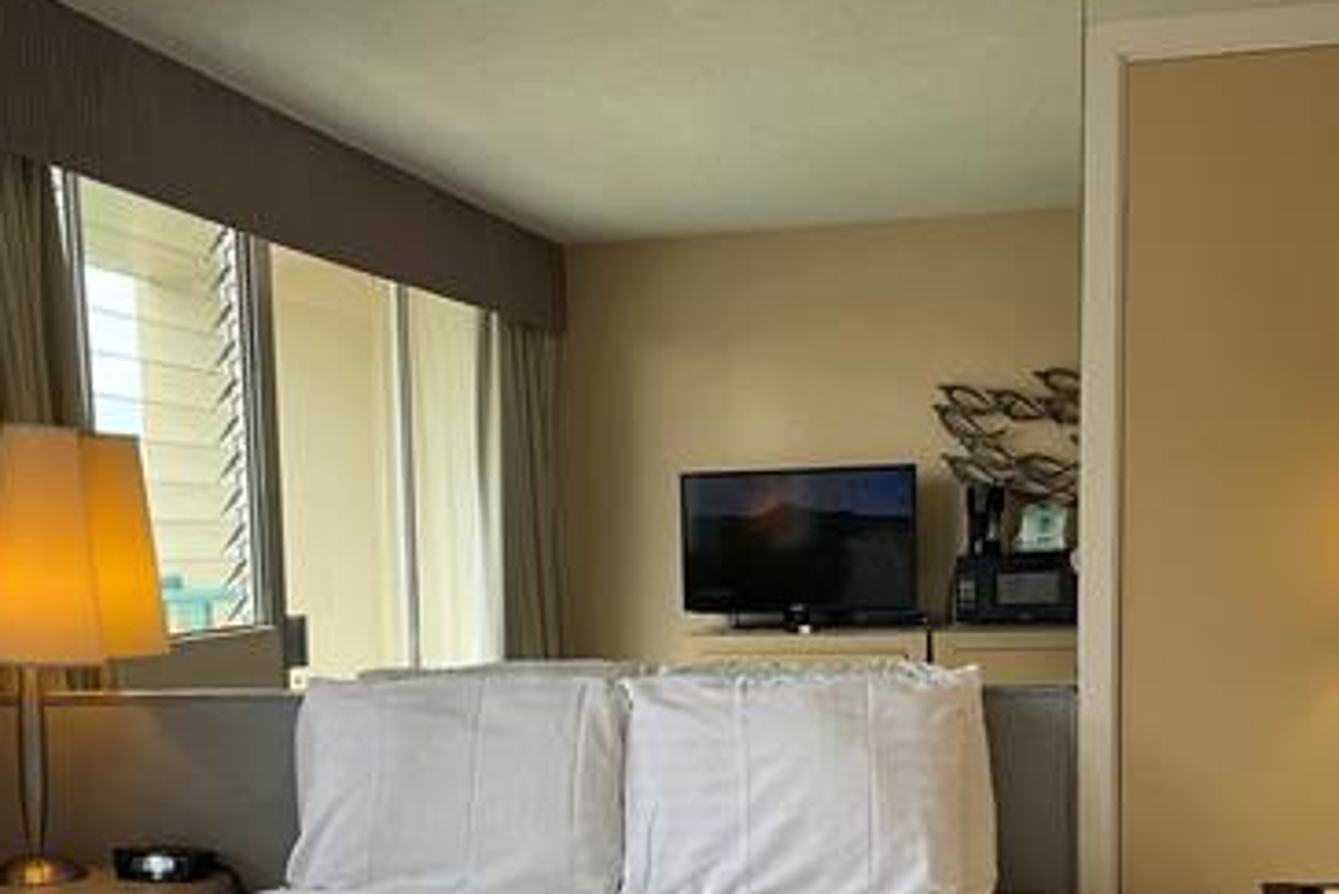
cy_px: 773
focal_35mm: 53
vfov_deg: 24.9
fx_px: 1972
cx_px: 544
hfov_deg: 37.4
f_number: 1.8
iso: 16
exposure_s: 1/168
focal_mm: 3
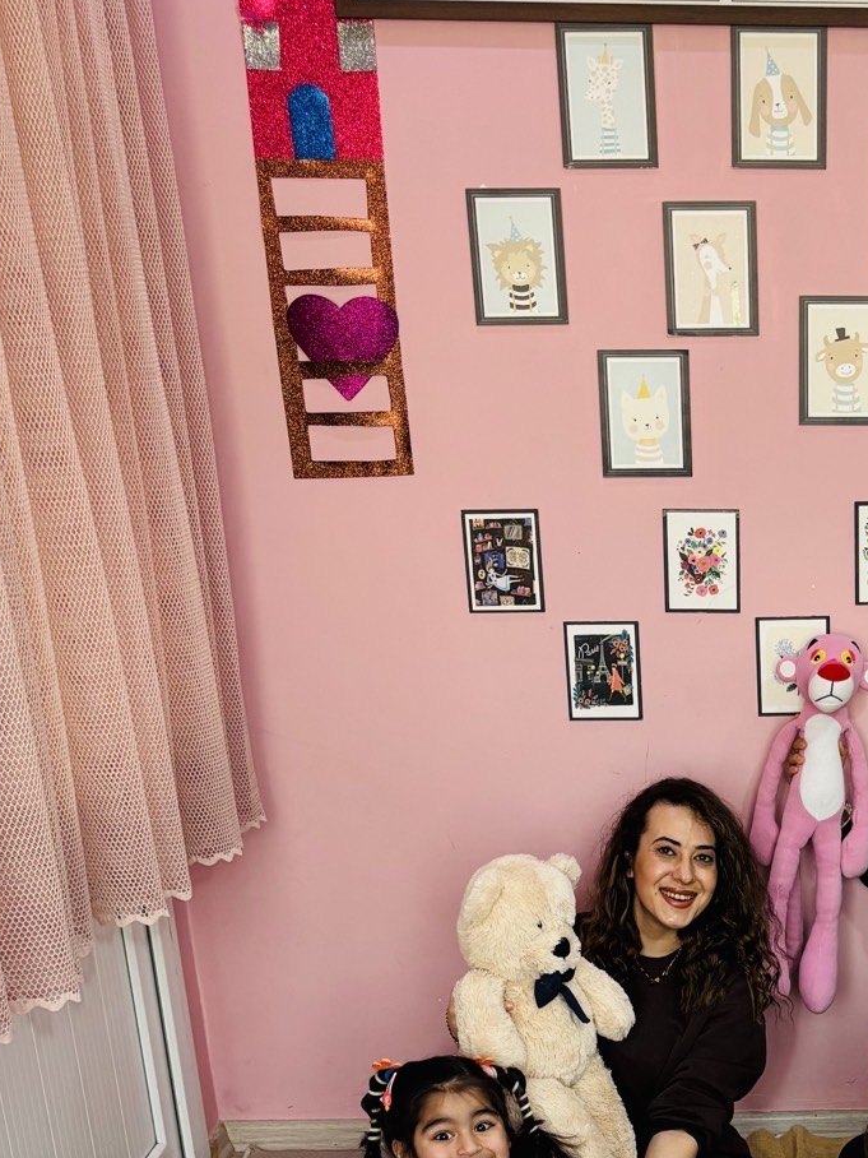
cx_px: 817
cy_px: 1076
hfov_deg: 25.5
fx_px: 1839
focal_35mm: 55
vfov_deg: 32.9
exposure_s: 1/84
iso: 125
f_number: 1.6
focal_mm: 5.96
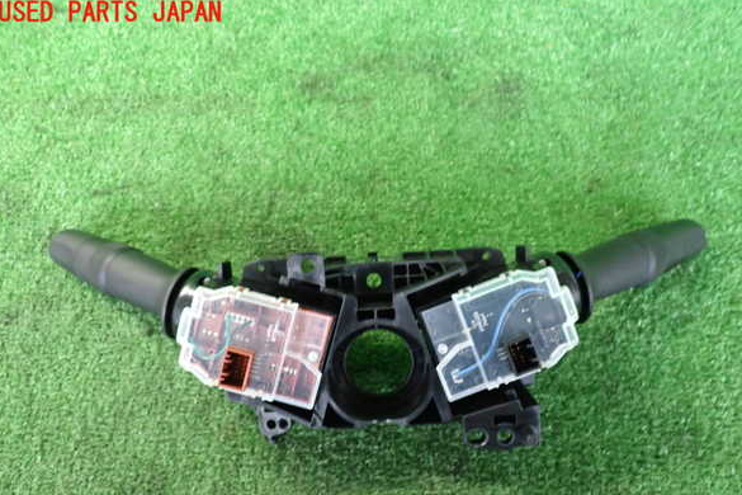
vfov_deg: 41.0
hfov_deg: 58.7
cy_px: 283
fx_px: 660
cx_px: 372
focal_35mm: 32
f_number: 2.3
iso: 800
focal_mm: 5.4
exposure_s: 1/30
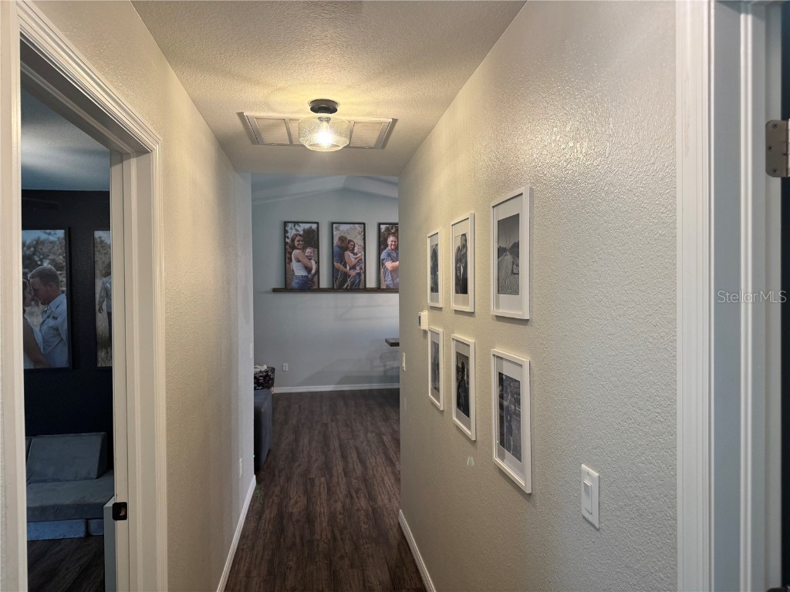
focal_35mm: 24
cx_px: 395
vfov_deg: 56.8
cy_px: 296
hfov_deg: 71.6
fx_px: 548
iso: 125
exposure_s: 1/60
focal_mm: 6.76
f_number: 1.78
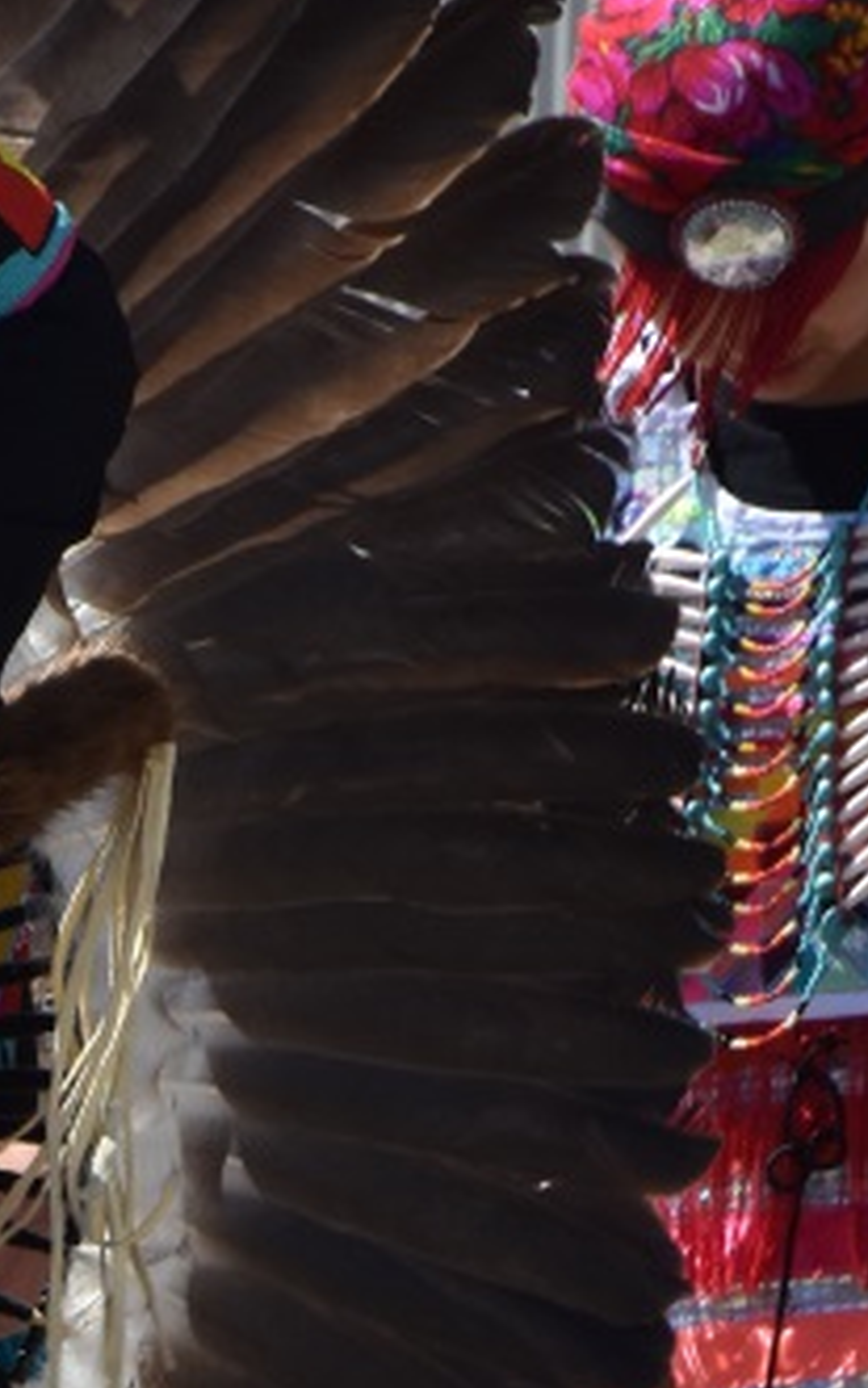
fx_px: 14112
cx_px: -562
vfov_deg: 5.6
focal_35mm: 373
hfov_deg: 3.5
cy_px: 1378
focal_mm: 70
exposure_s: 1/1000
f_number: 8
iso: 360
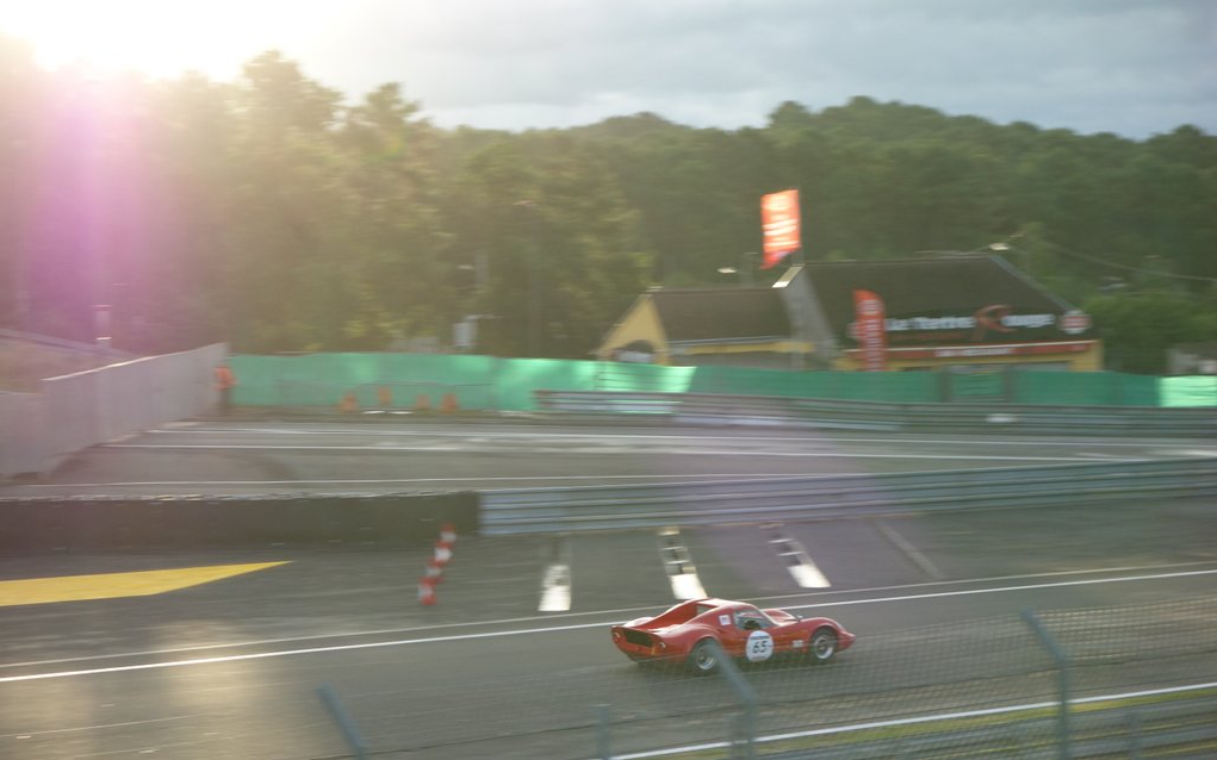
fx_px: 3018
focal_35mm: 91
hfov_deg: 22.8
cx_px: 608
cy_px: 364
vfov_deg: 14.4
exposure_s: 1/250
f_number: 5
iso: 320
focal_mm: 33.2
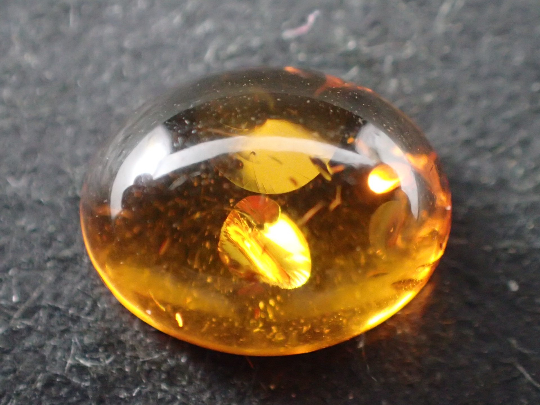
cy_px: 202
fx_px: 1560
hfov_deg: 19.6
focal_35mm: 100
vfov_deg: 14.8
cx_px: 270
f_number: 4.9
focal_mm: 18
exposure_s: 1/50
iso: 1600
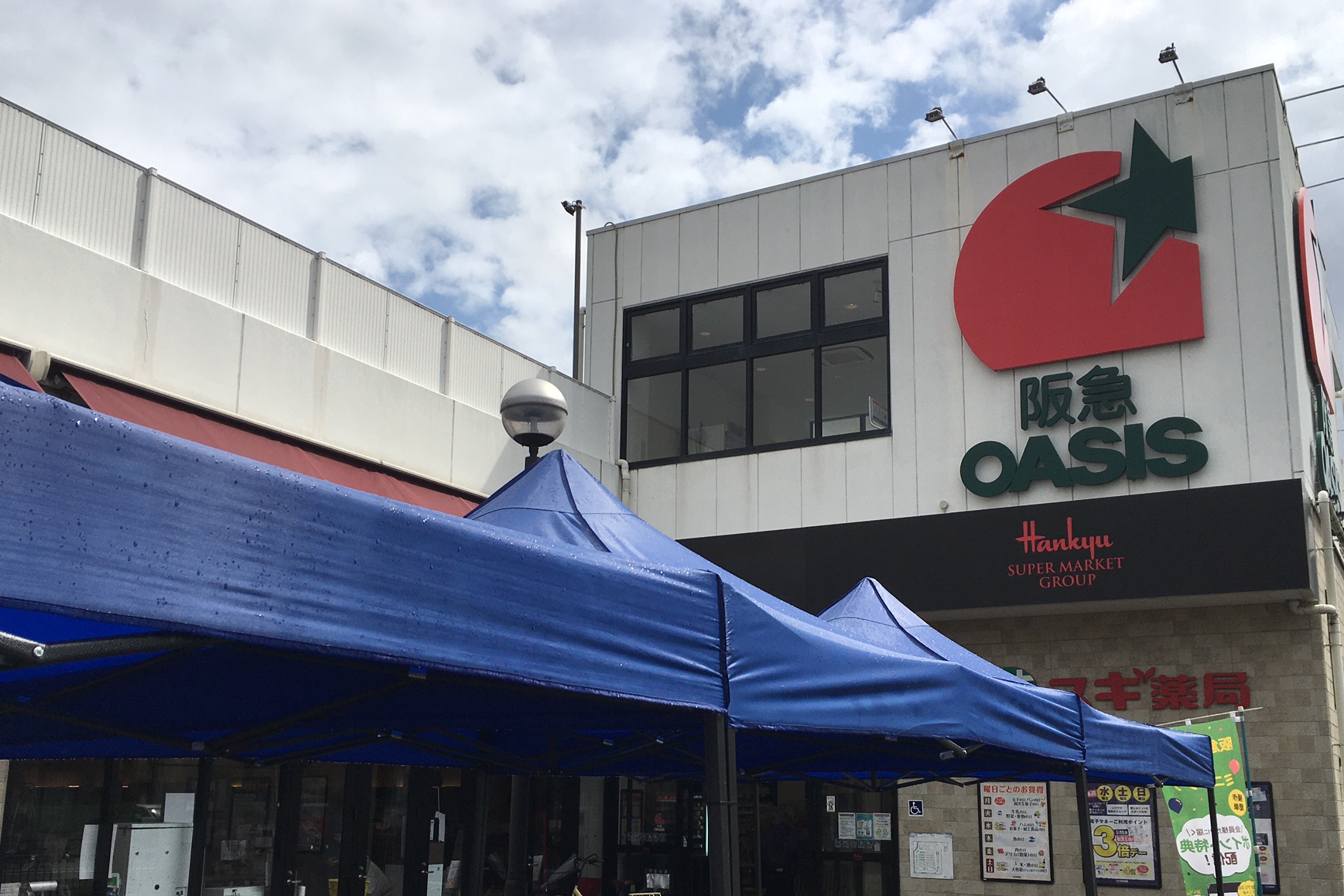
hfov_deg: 54.4
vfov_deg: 37.7
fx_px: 1307
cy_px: 535
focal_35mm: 35
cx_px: 688
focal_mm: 4.15
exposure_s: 1/3663
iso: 25
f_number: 2.2
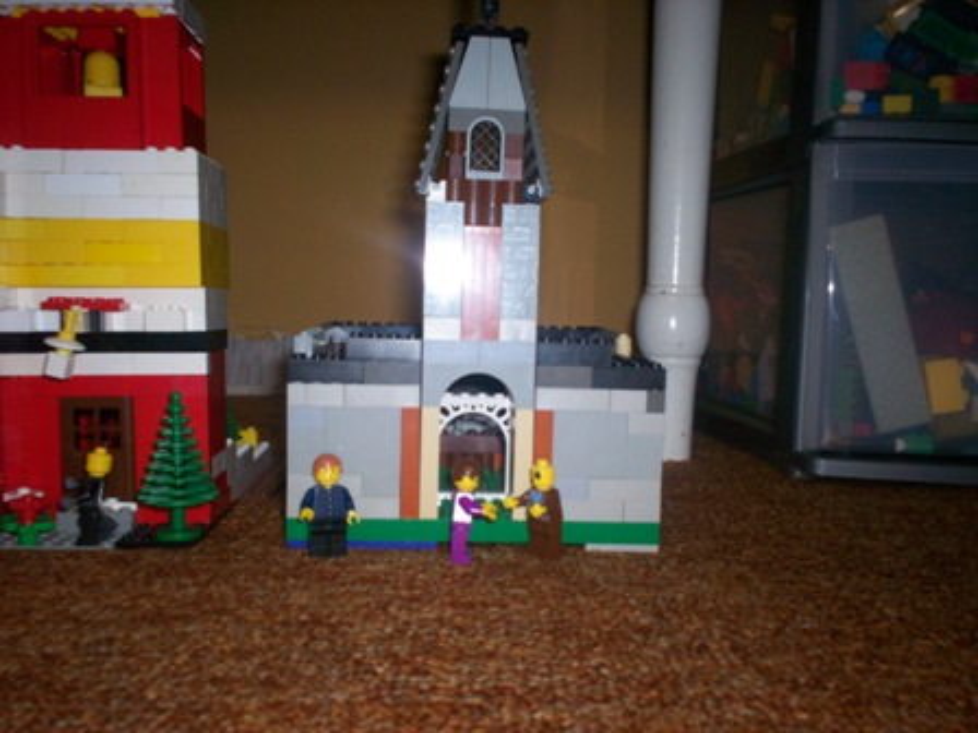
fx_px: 1017
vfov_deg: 39.7
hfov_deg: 51.4
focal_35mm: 36
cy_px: 366
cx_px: 489
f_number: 4.5
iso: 140
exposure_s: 1/84.8
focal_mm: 6
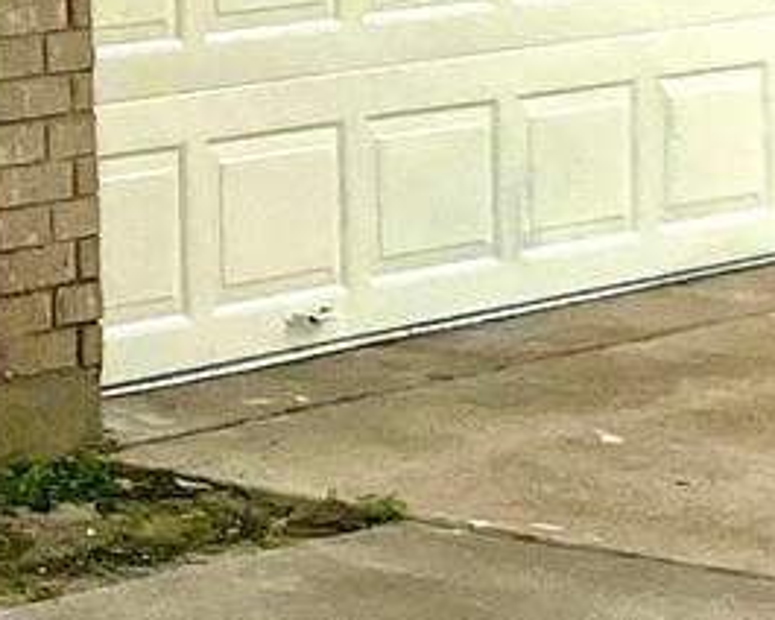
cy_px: -857
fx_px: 4496
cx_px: -1442
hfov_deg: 8.5
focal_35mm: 196
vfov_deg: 7.4
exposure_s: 1/3745
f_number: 1.6
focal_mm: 5.1
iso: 50
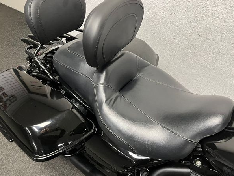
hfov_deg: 63.4
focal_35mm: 28
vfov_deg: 49.7
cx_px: 118
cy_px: 82
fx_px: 189
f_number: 1.6
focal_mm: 5.1
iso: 200
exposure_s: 1/50
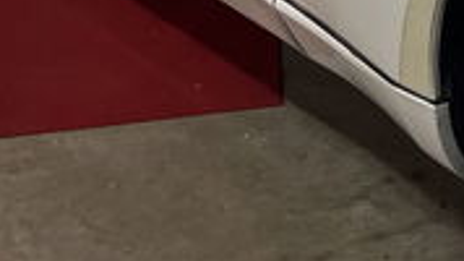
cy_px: -84
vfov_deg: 9.7
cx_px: 662
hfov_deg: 16.3
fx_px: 1501
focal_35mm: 122
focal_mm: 5.1
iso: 100
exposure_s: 1/100
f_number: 1.6
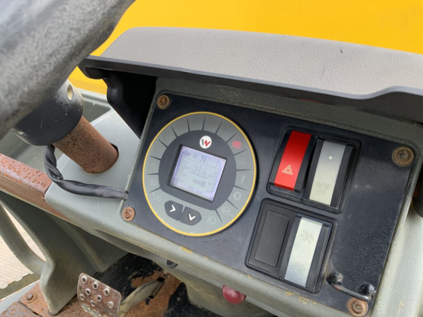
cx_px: 212
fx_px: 354
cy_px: 158
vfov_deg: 48.2
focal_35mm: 29
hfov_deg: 61.7
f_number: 1.8
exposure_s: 1/184
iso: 16
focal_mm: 3
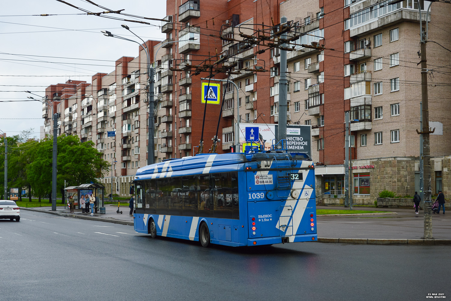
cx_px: 226
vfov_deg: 26.5
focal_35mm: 51
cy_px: 150
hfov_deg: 38.9
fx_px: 639
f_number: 5.6
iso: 200
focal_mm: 34
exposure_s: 1/320
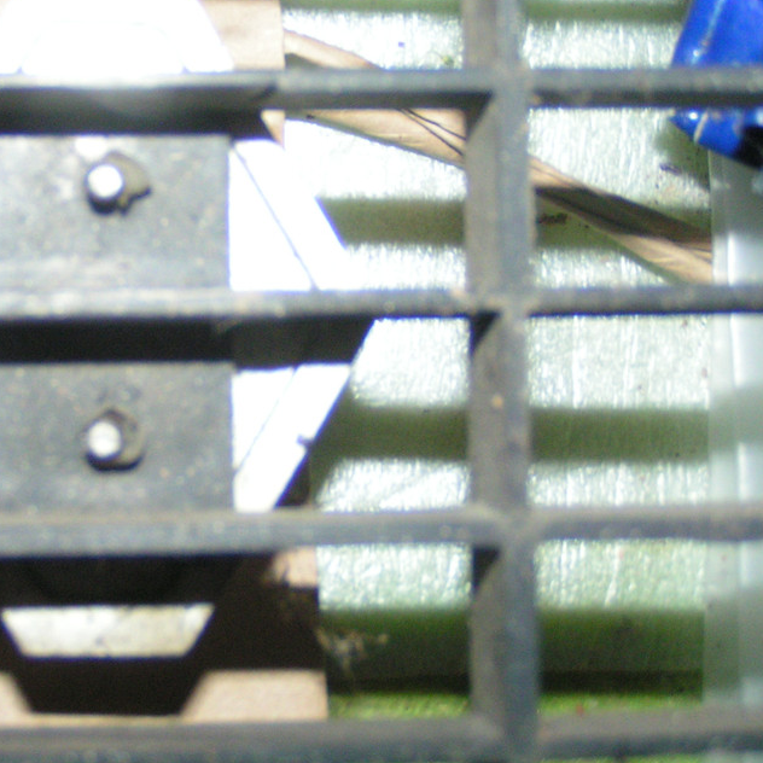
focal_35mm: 94
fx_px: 2344
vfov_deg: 18.5
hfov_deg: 18.4
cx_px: 183
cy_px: 281
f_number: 3.2
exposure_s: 1/60
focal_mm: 9.7
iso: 200
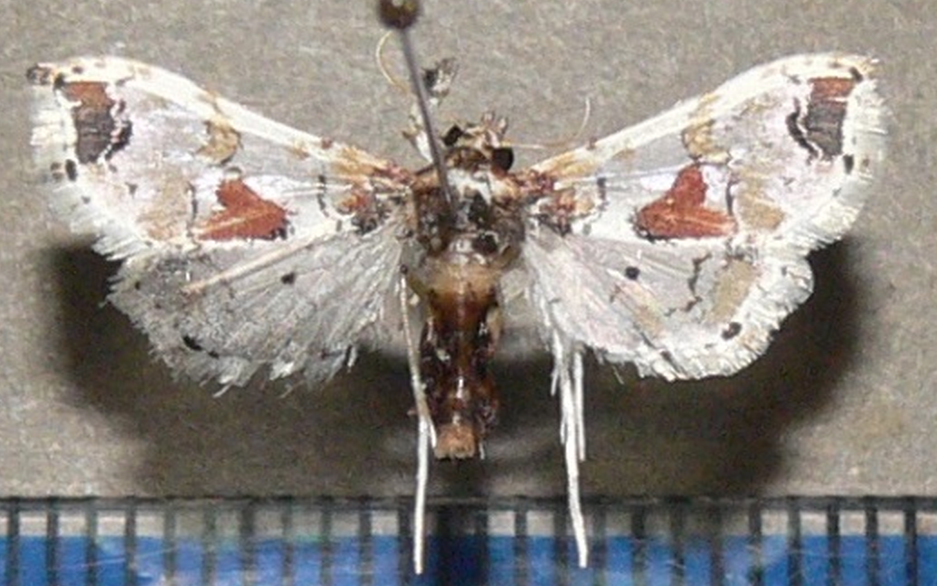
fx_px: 1098
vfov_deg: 29.9
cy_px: 295
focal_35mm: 43
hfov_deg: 46.2
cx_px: 431
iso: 100
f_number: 4
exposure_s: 1/30
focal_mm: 7.4
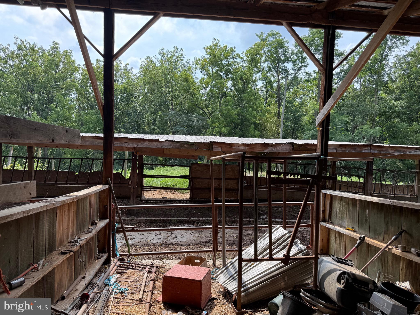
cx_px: 210
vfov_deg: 56.8
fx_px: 291
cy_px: 158
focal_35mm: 24
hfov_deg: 71.6
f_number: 1.78
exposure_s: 1/943
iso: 80
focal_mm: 6.76
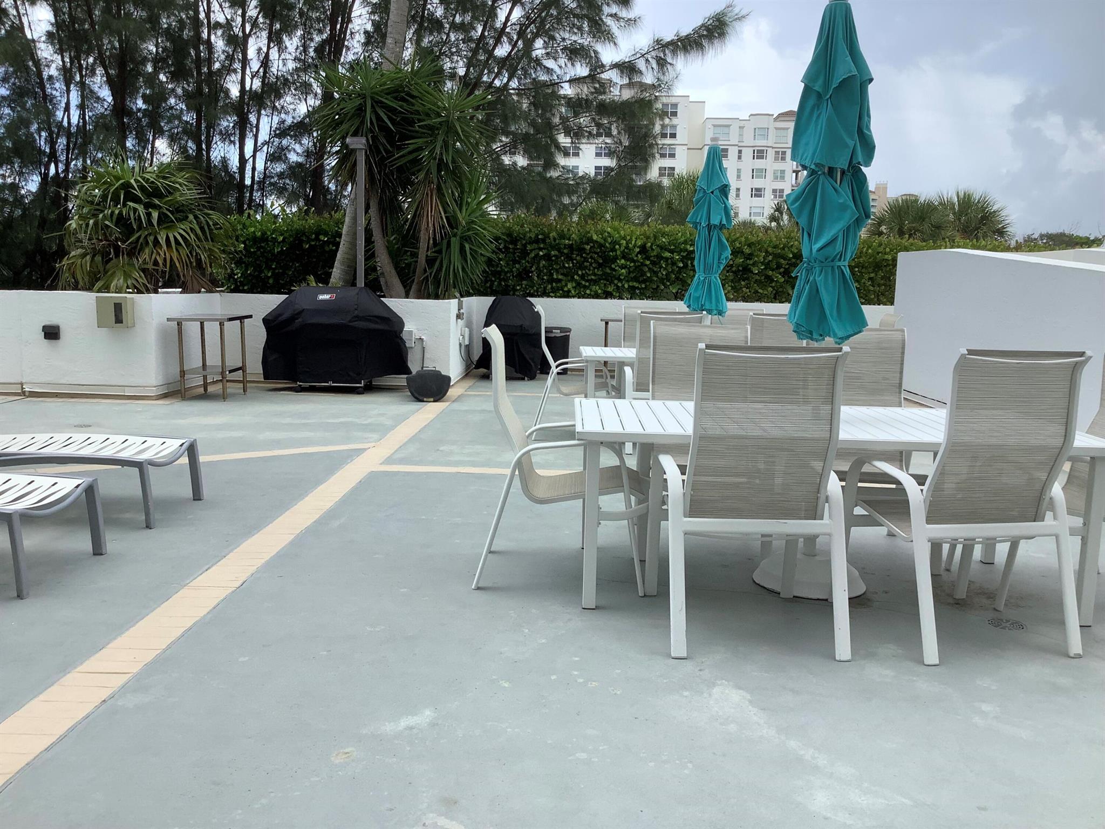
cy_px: 414
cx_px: 552
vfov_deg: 45.4
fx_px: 990
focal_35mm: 31
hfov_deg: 58.4
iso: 25
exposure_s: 1/543
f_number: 2.4
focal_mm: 3.3
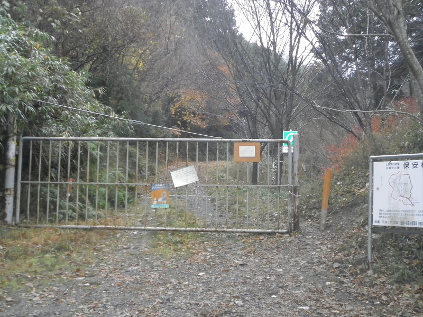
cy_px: 158
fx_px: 550
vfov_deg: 32.2
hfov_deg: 42.1
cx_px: 212
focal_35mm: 45
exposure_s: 1/60
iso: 320
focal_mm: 8.2
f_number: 4.3
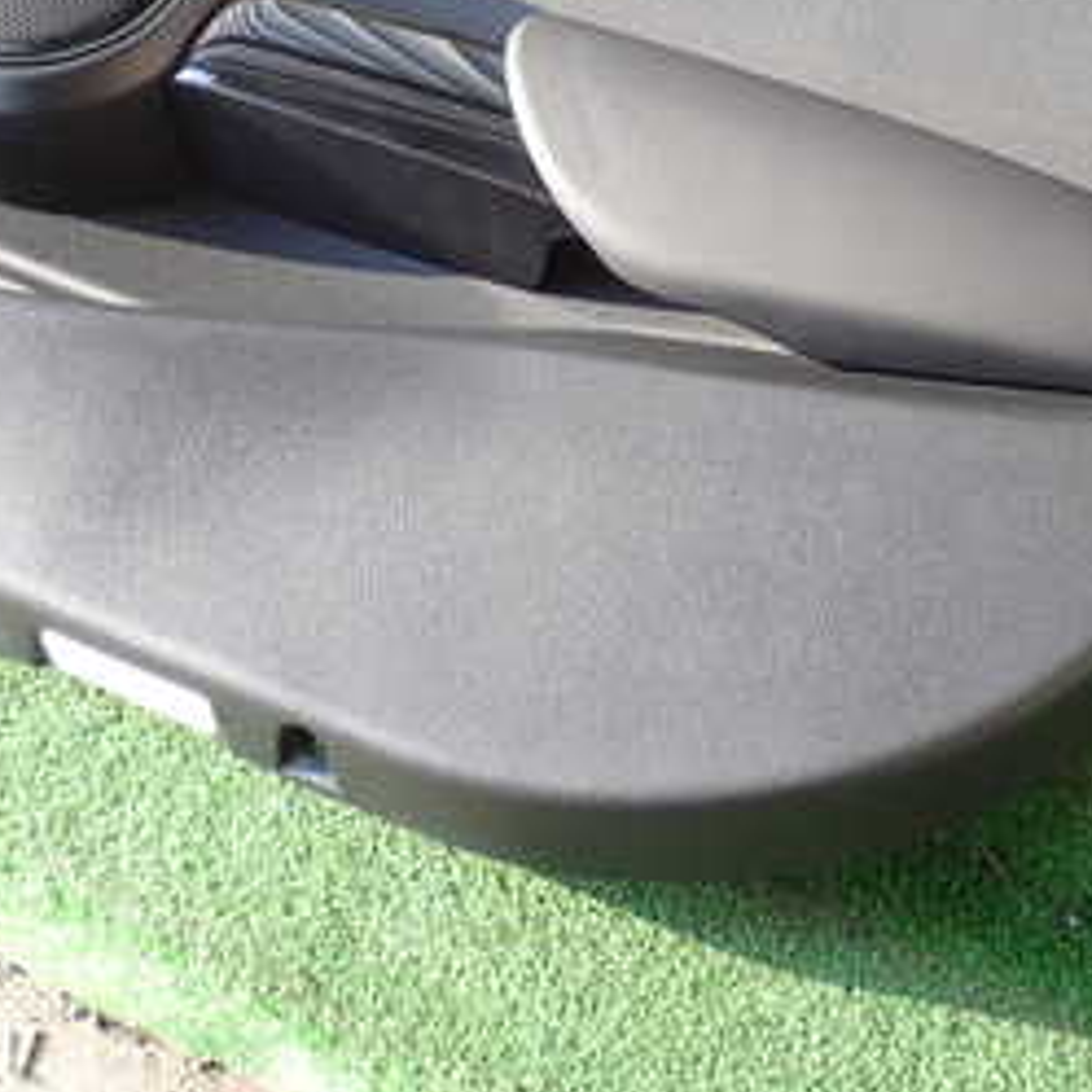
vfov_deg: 21.2
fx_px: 2891
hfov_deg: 21.4
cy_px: 254
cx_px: 474
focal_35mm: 81
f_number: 2.7
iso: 100
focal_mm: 6.83
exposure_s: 1/100
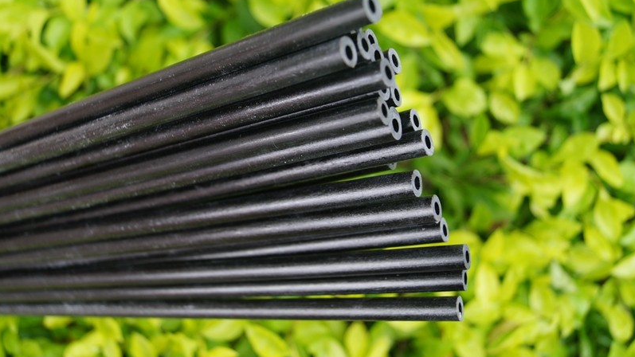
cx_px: 317
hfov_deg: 49.4
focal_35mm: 41
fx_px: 690
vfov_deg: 29.0
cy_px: 153
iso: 100
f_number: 4.5
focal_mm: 26
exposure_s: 1/60
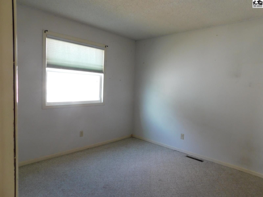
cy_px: 98
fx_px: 175
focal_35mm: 23
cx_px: 132
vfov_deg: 58.9
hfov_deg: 73.9
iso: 140
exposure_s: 1/30
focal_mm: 4
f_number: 3
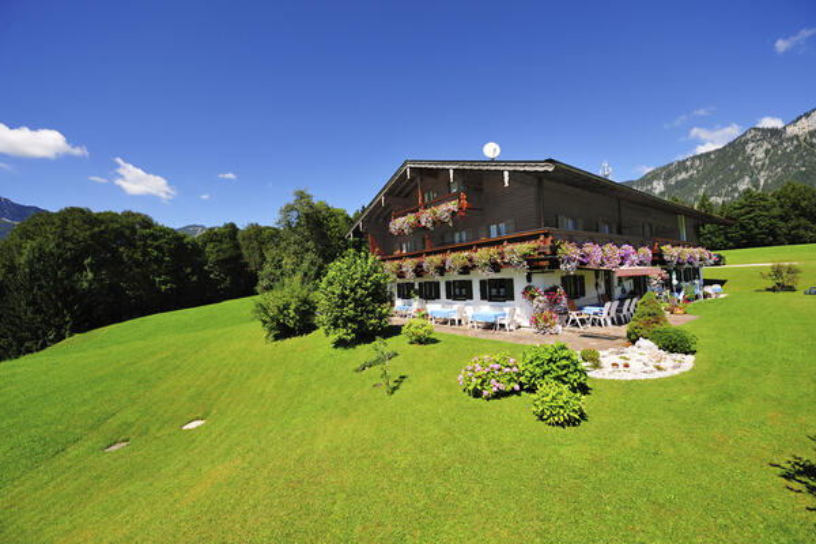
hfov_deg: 104.3
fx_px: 317
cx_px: 408
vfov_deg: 81.2
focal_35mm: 14
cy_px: 272
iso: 200
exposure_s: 1/1250
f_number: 5
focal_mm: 14
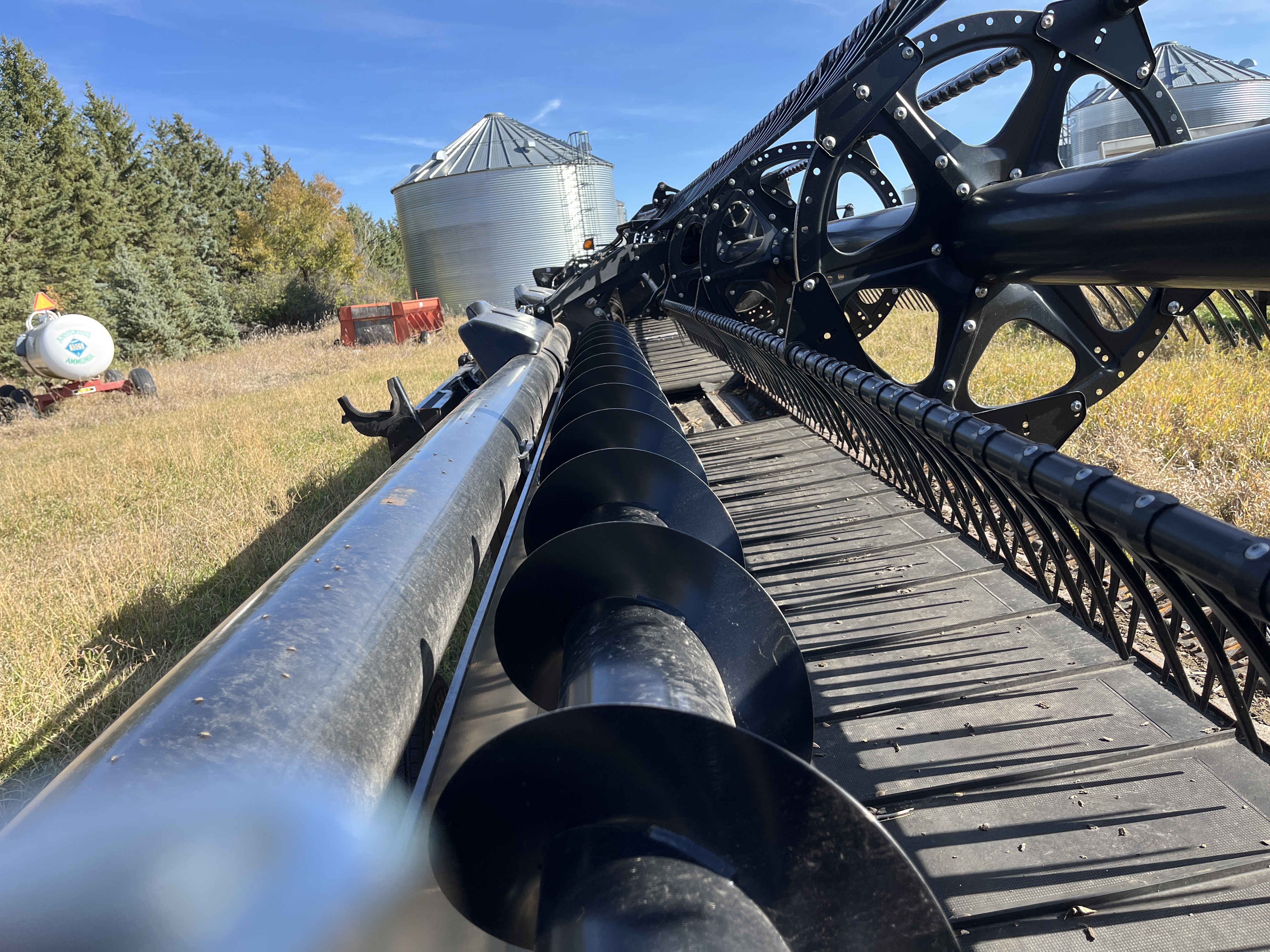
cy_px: 476
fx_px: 954
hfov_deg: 67.3
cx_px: 635
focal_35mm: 26
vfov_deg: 53.1
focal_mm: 5.1
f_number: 1.6
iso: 50
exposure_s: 1/1151
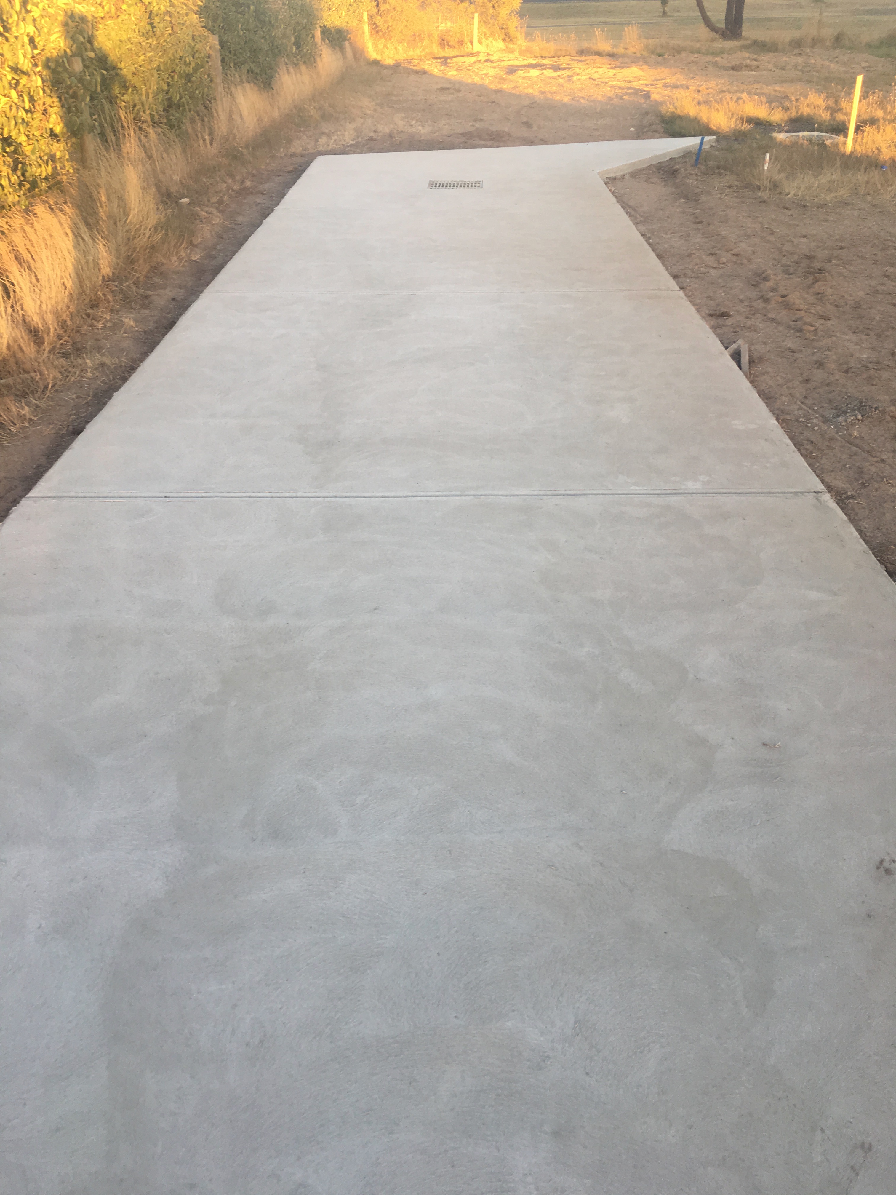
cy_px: 598
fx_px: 1001
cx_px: 448
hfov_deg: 48.2
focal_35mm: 29
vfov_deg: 61.7
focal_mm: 4.15
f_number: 2.2
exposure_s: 1/100
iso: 25
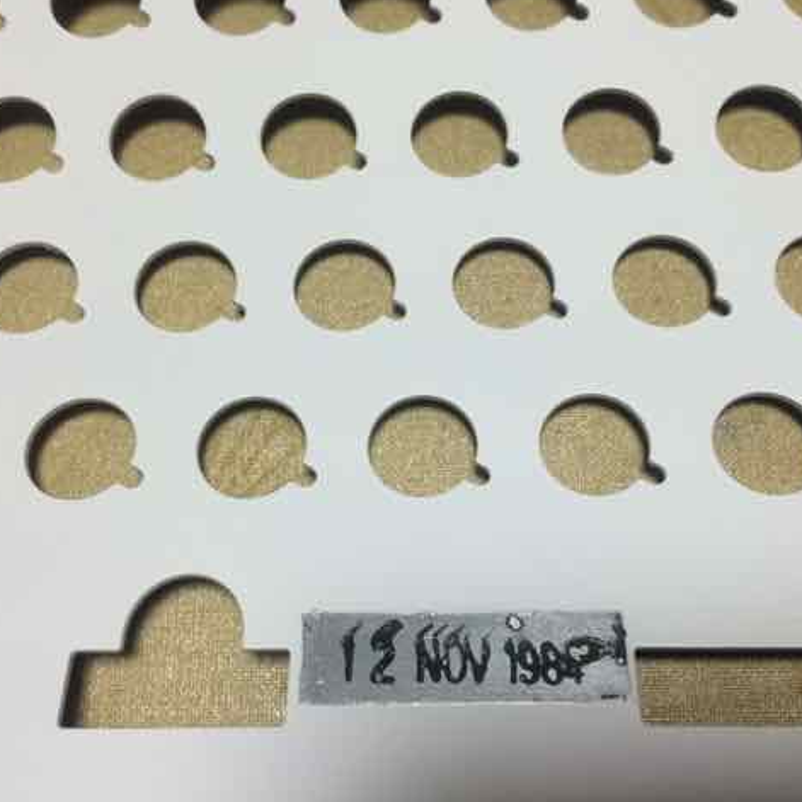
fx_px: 944
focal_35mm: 36
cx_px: 438
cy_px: 395
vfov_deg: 46.0
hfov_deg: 46.0
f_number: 2.2
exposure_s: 1/33
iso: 50
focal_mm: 4.12
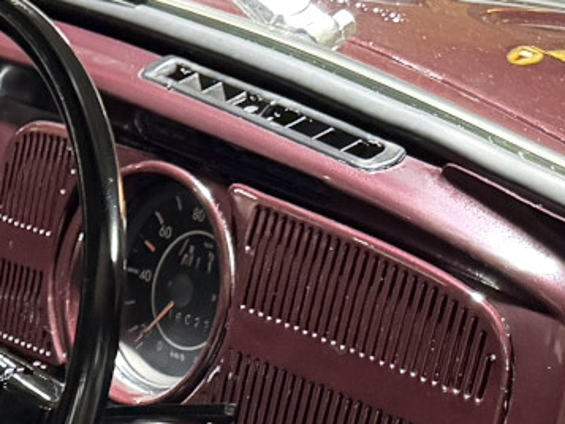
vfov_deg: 10.8
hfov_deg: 13.1
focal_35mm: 129
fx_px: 2106
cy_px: 755
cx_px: -597
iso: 800
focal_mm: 6.76
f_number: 1.78
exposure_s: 1/25
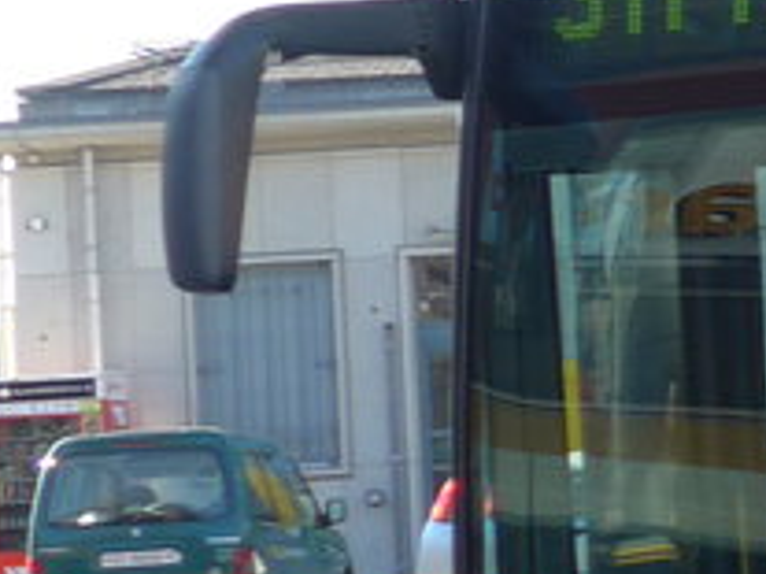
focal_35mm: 302
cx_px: 2002
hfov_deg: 6.2
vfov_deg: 4.9
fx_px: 6679
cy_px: 189
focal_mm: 10.7
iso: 80
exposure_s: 1/200
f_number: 3.3
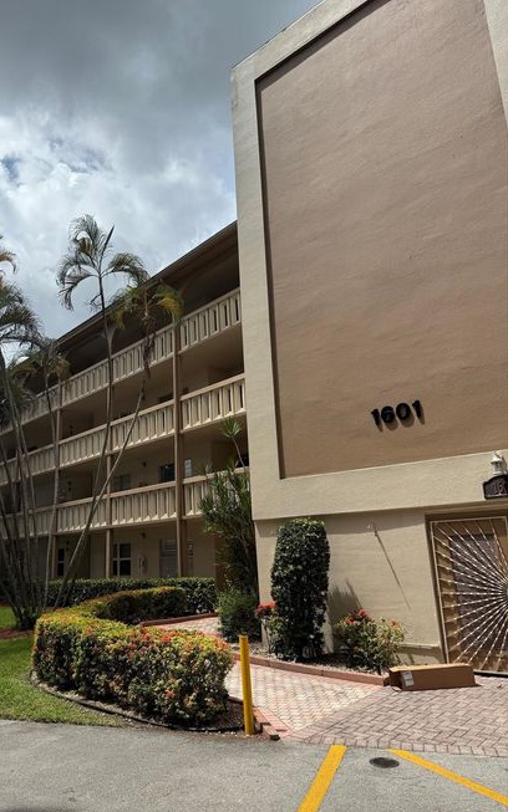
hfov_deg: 47.3
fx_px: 576
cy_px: 405
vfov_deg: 70.4
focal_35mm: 26
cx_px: 198
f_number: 1.78
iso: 80
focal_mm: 6.76
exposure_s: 1/6173
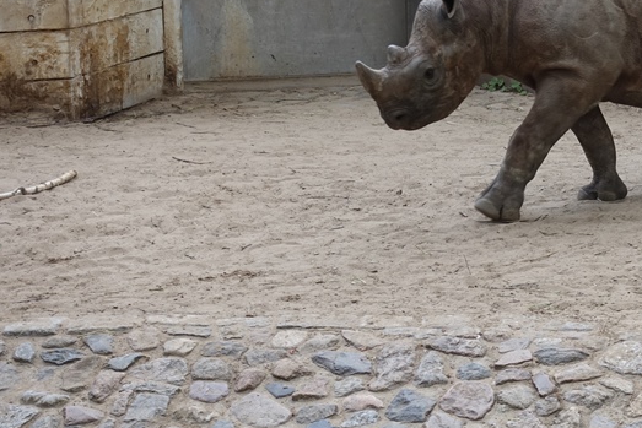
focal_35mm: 137
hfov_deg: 14.8
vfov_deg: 10.0
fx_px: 2444
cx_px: 579
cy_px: 133
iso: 125
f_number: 4
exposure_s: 1/125
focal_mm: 25.7
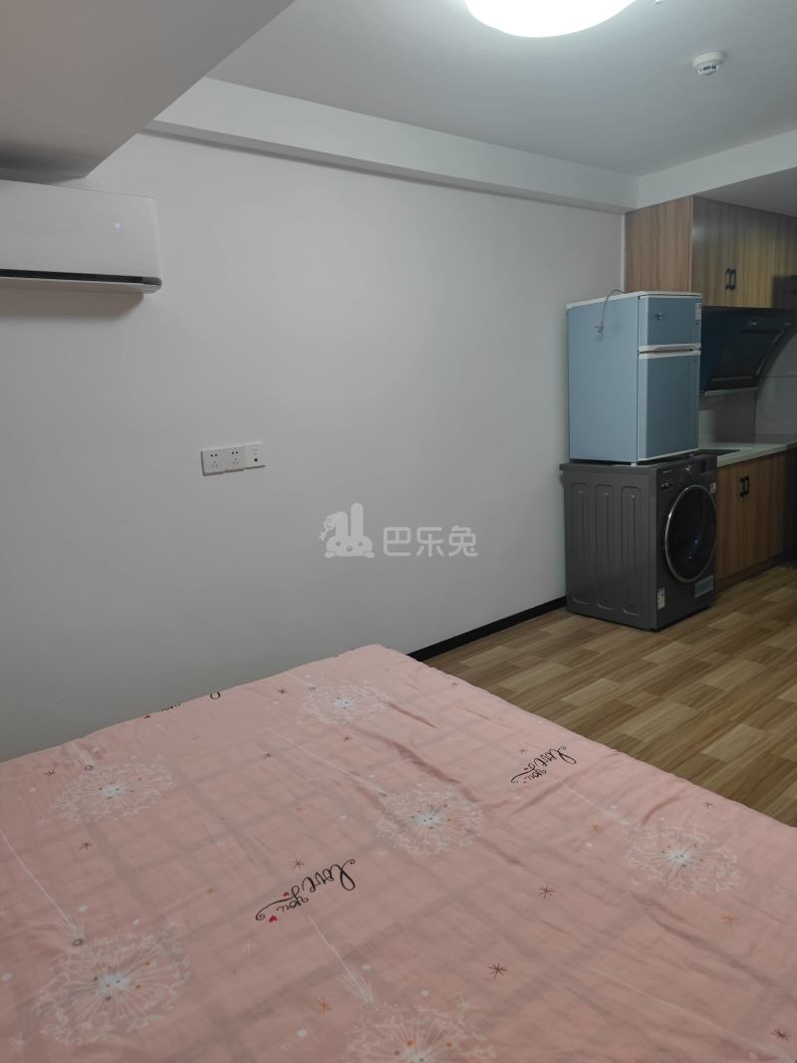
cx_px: 398
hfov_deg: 37.7
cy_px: 532
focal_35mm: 38
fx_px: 1167
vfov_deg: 49.0
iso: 67
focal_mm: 7.59
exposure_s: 1/100
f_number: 1.95
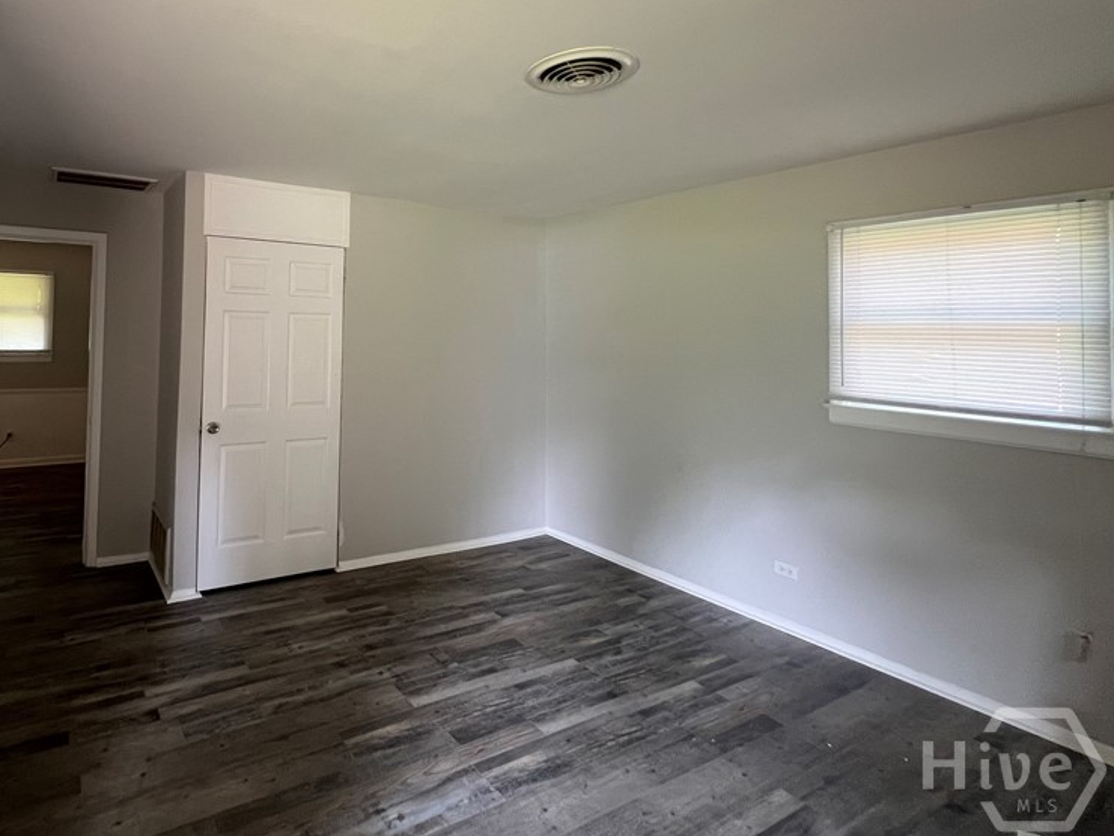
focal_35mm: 18
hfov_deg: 84.3
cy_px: 307
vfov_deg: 70.3
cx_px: 358
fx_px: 579
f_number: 1.8
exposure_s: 1/79
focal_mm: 1.57
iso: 250
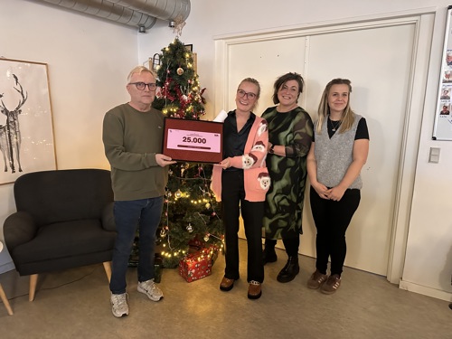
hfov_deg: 71.6
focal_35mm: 24
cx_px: 226
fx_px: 313
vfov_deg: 56.8
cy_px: 170
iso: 800
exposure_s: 1/33
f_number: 1.78
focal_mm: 6.86
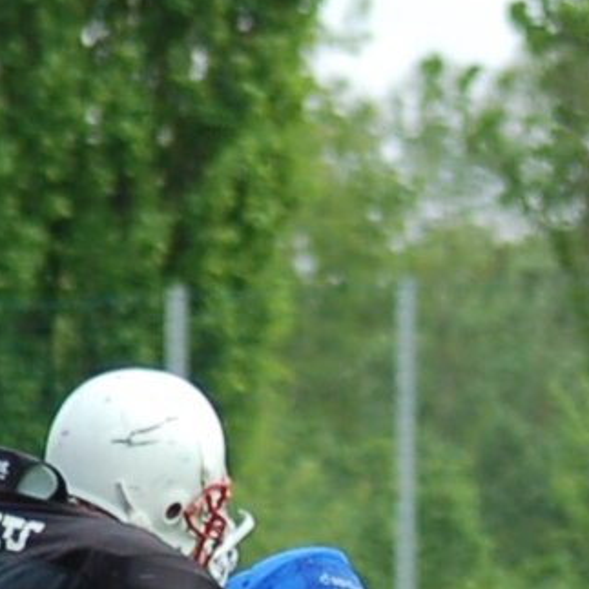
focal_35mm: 953
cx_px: 1586
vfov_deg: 1.8
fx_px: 18346
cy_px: 826
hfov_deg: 1.8
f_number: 4.2
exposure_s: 1/1000
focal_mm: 110
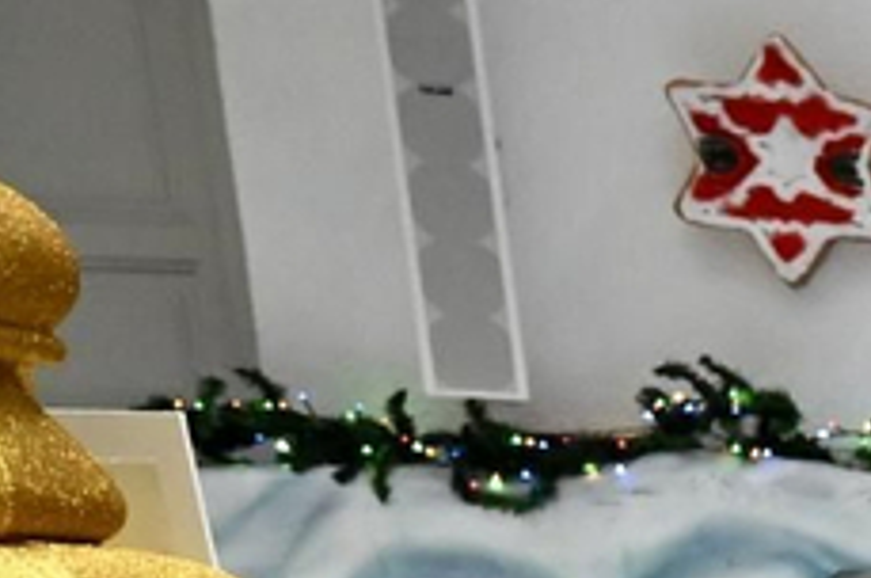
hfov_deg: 11.8
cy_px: 1415
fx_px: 2875
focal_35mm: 119
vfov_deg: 10.0
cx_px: 2423
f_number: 2.8
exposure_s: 1/1000
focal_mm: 17
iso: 3200
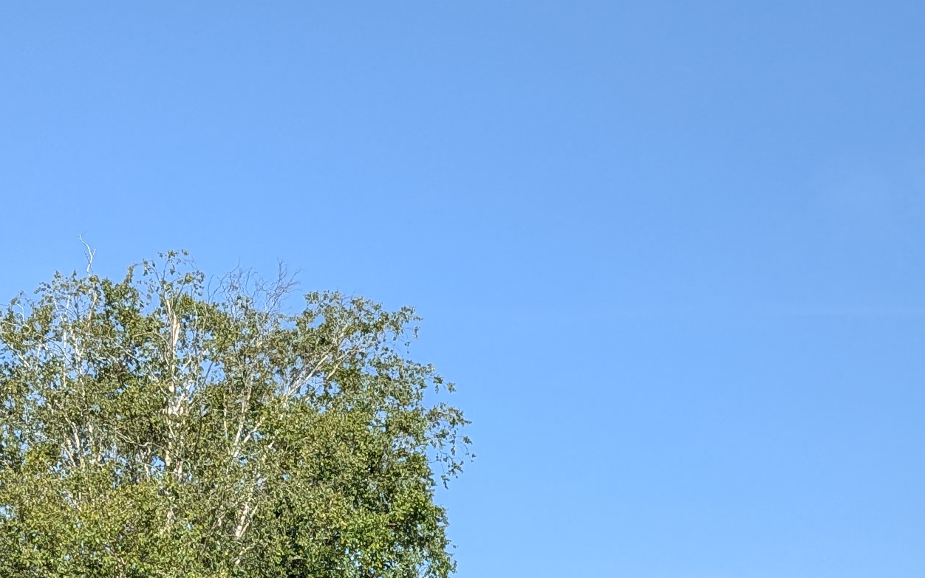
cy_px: 875
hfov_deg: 24.9
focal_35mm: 83
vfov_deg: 14.6
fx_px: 2093
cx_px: 460
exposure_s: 1/1287
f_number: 1.85
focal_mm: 6.81
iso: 39
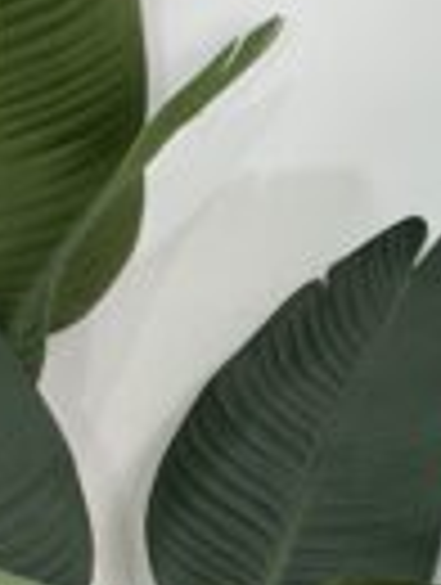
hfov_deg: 6.0
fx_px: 4063
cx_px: 918
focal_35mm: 240
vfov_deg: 8.1
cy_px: 774
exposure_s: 1/100
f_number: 2
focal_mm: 6
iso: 64
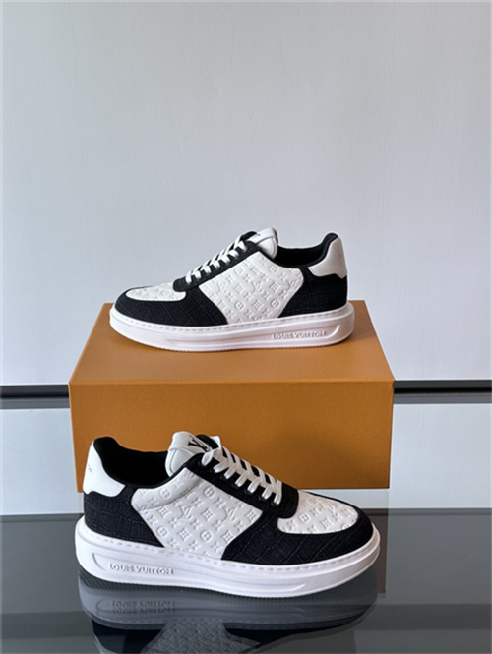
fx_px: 908
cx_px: 246
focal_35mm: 48
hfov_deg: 30.3
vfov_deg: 39.6
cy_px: 327
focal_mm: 6.86
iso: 50
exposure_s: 1/163
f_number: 1.78
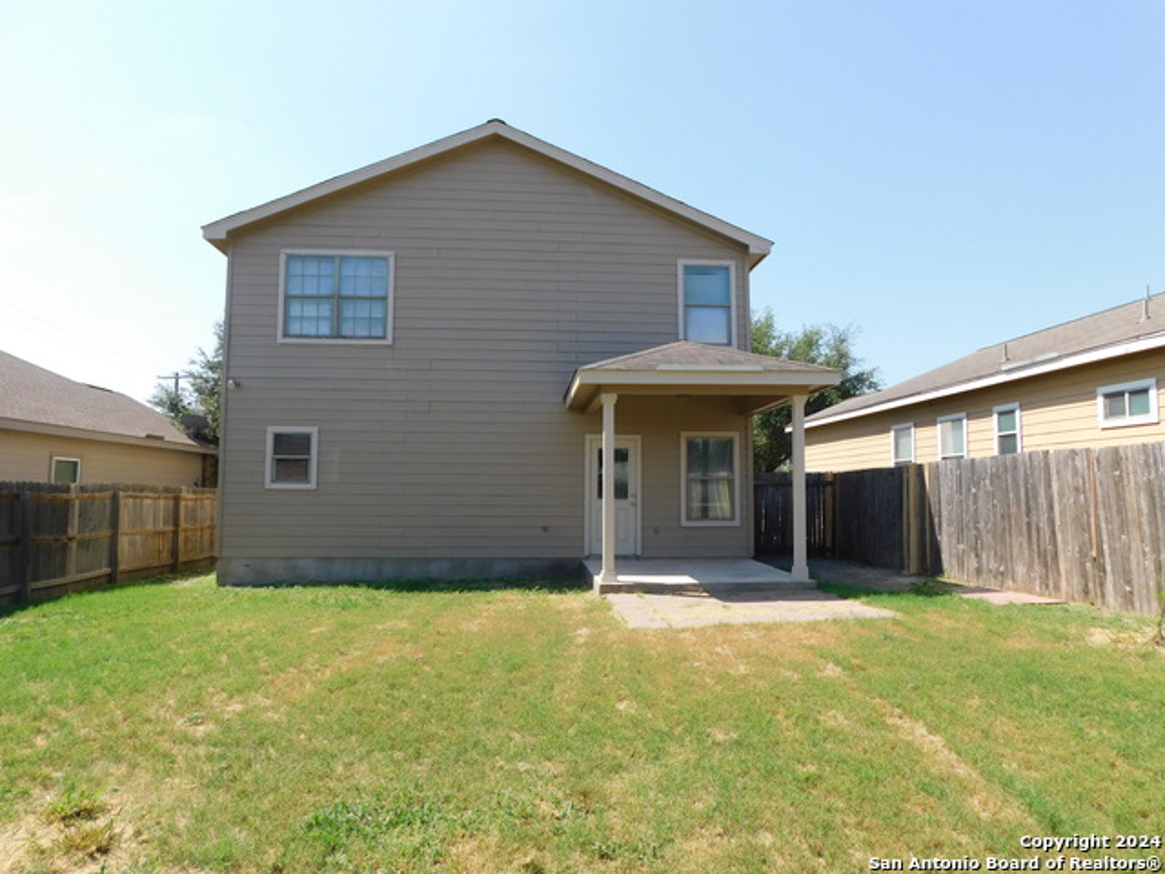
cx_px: 582
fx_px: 774
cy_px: 437
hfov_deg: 73.9
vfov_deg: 58.9
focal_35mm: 23
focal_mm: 4
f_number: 3
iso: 125
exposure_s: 1/1000
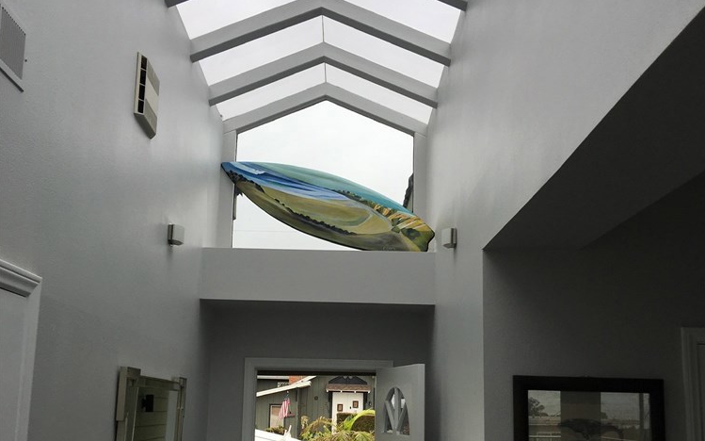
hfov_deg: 47.2
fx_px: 807
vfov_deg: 30.4
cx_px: 358
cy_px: 282
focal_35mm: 42
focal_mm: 4.15
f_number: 2.2
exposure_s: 1/418
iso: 25
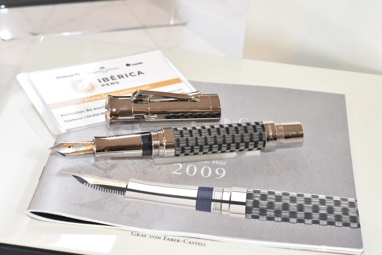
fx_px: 647
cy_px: 127
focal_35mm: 61
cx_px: 191
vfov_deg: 22.3
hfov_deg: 32.9
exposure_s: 1/50
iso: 12800
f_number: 20
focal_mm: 60
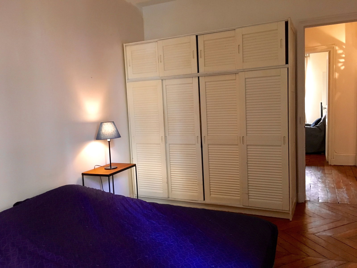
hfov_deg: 61.7
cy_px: 134
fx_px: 299
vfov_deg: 48.2
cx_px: 178
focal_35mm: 29
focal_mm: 4.15
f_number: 2.2
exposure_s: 1/25
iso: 250
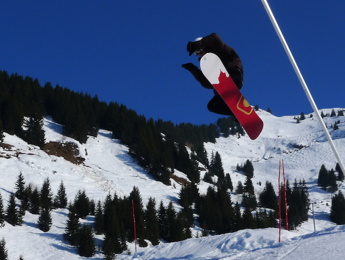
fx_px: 598
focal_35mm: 60
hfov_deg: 32.2
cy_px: 130
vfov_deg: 24.4
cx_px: 172
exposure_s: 1/640
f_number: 8
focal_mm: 12.8
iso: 100
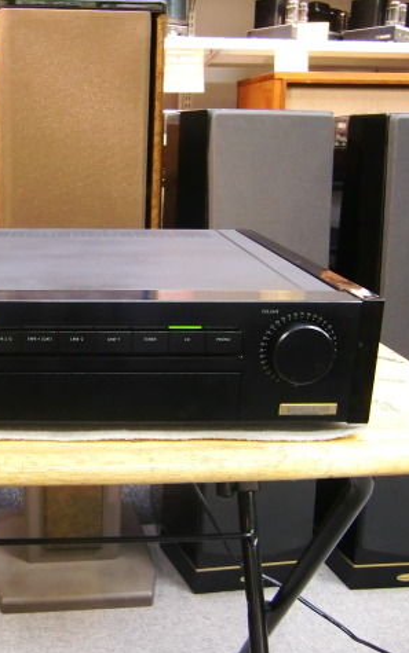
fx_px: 713
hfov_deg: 31.0
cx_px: 70
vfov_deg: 49.3
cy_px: 329
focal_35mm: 40
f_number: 2.6
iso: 400
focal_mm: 4.9
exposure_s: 1/30
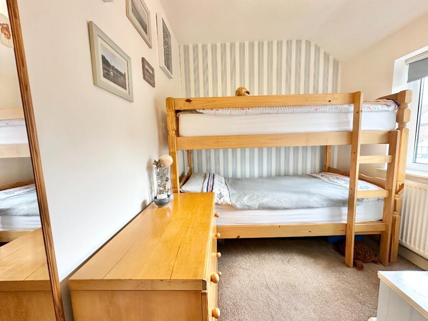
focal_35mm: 14
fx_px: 173
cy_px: 160
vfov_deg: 85.7
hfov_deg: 102.1
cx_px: 214
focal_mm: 2.22
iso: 160
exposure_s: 1/100
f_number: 2.2
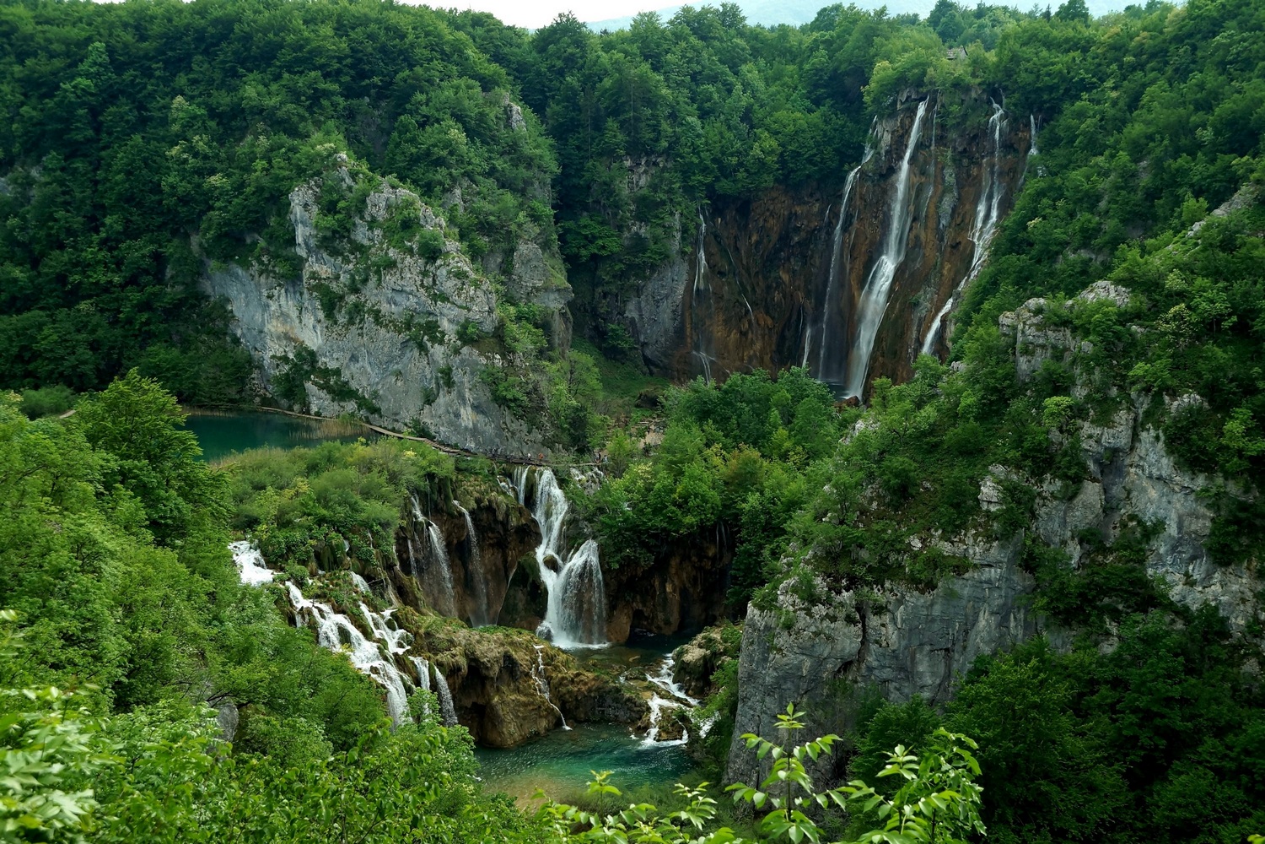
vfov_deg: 34.2
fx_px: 1370
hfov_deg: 49.6
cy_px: 422
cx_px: 632
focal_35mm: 39
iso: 400
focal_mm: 26
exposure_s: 1/200
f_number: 7.1
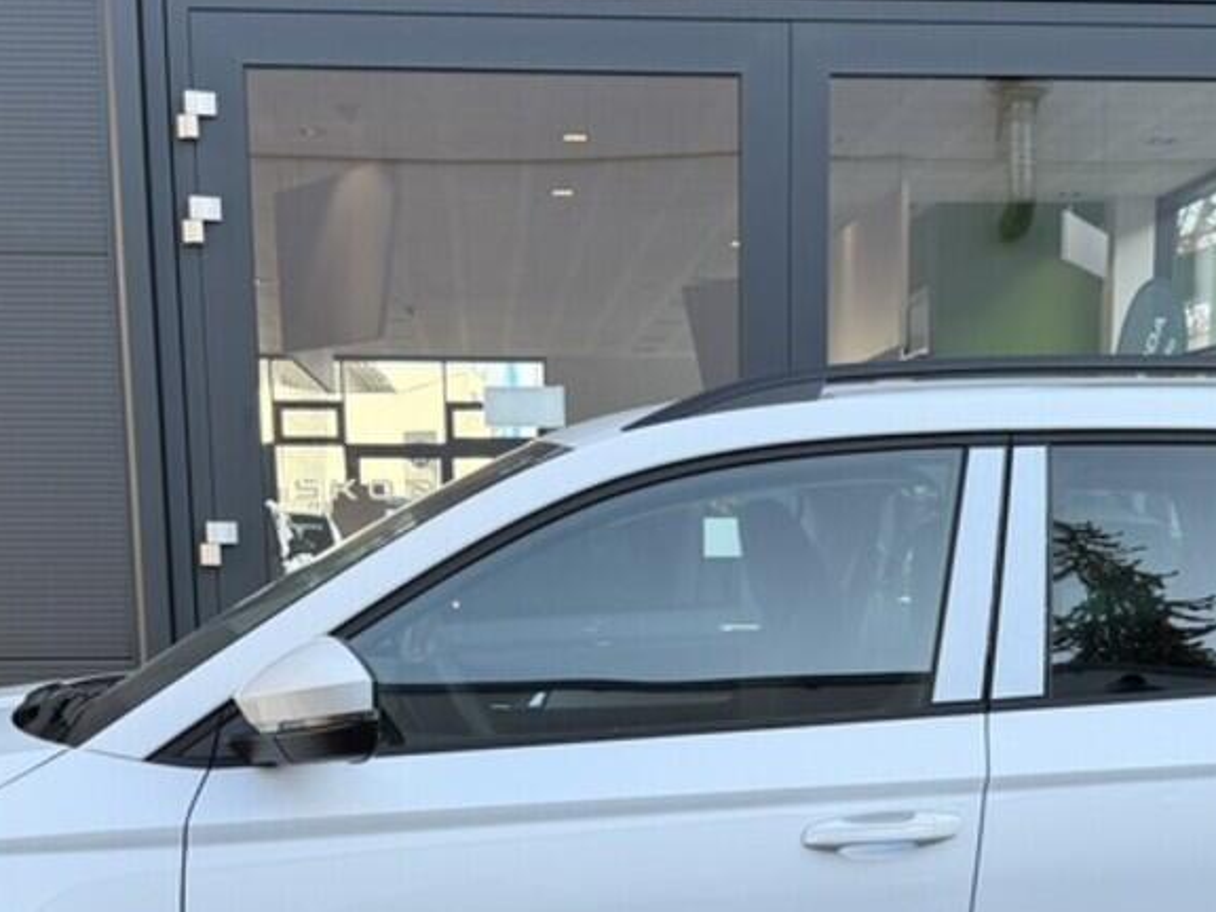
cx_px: 699
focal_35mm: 60
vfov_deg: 23.6
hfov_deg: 32.1
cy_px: 859
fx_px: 2108
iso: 80
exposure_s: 1/643
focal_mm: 6.76
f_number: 1.78
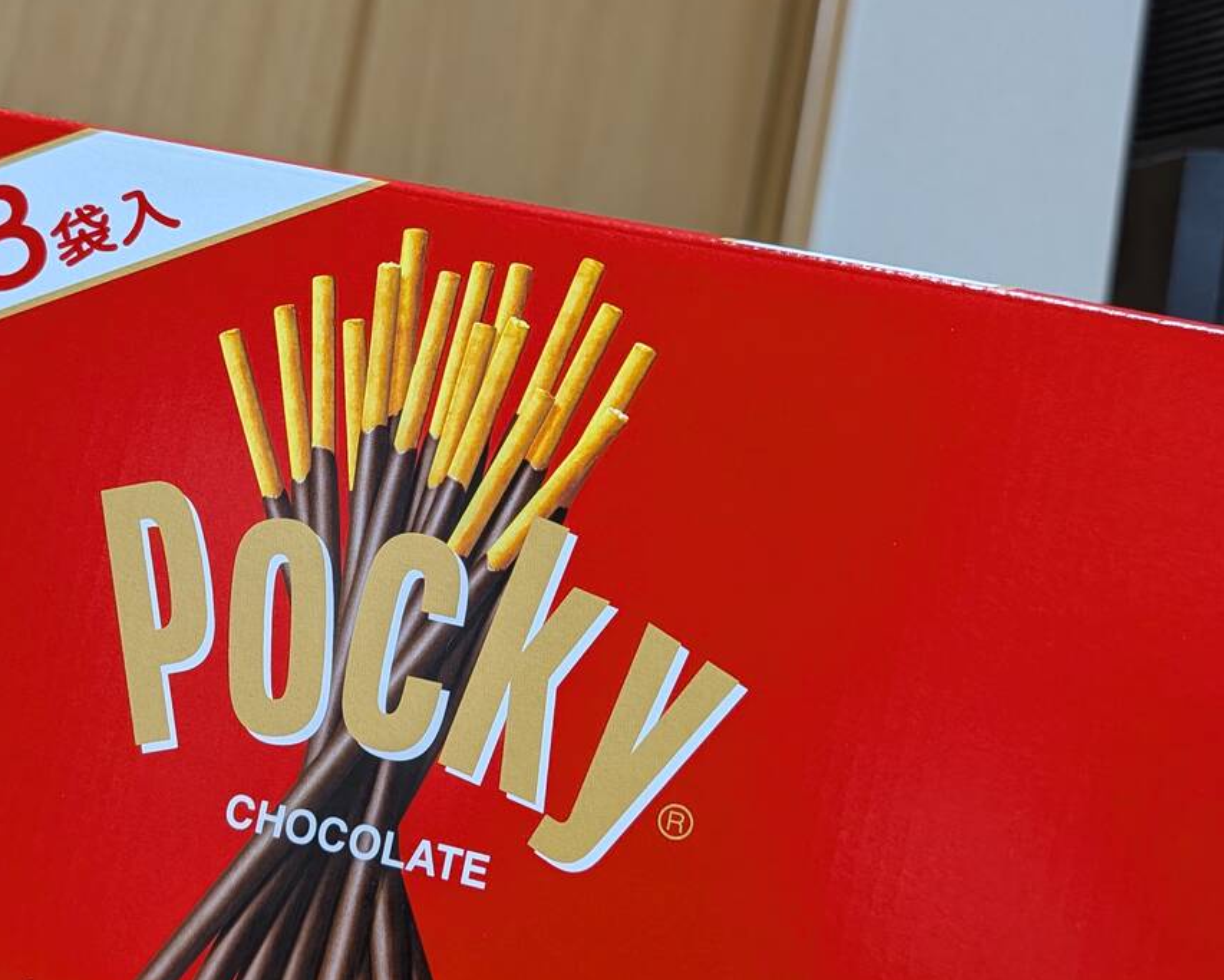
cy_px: 445
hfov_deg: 41.5
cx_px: 415
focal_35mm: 44
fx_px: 1594
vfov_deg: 34.1
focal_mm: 6.9
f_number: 1.68
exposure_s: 1/49.7
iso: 337
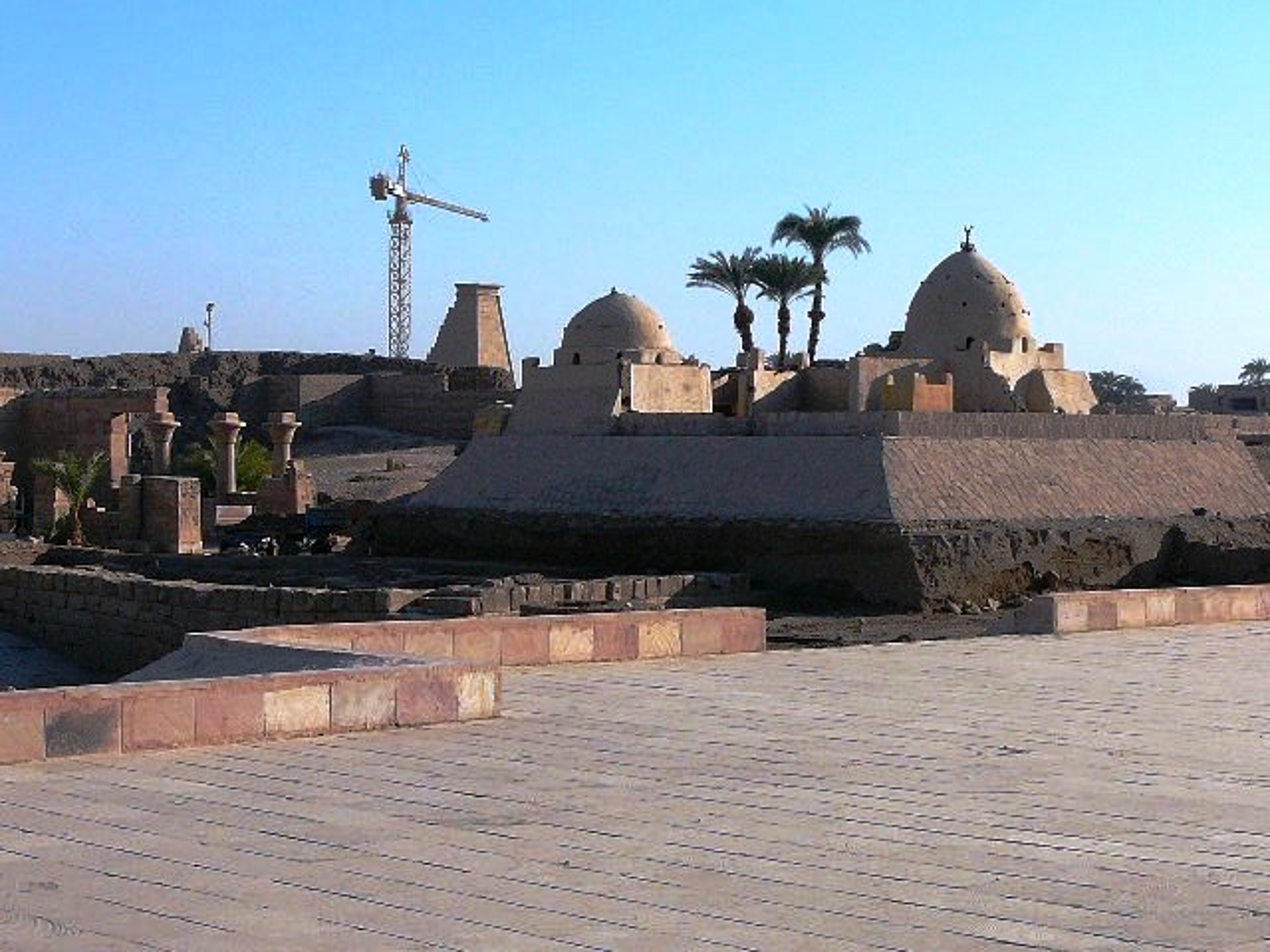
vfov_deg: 19.9
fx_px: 2715
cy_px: 476
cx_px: 635
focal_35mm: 74
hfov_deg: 26.3
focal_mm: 8.7
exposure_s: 1/400
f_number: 5.6
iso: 80
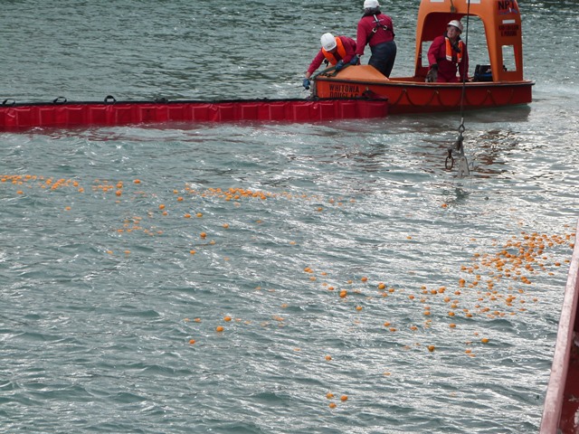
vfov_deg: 8.5
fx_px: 2910
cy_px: 217
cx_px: 290
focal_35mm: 174
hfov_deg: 11.4
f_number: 4
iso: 125
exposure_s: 1/320
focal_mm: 31.3
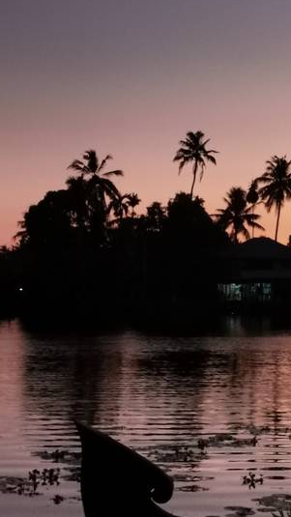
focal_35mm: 88
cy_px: 258
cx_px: 247
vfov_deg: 24.2
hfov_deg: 13.7
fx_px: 1207
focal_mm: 5.58
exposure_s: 1/50
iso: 320
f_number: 1.8
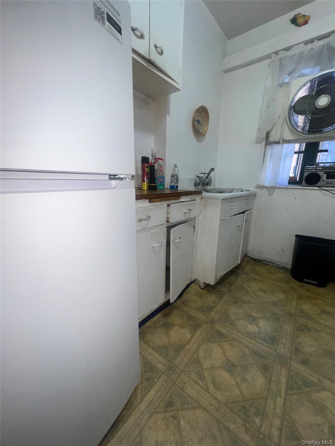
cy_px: 223
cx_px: 168
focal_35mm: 13
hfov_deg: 89.9
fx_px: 168
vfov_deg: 106.2
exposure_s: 1/77
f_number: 1.8
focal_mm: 1.57
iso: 64
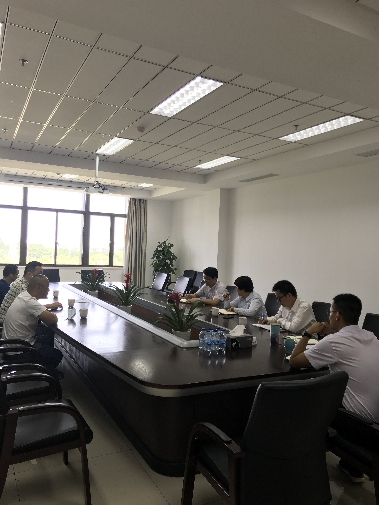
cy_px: 252
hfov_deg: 49.7
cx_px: 190
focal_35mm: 28
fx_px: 409
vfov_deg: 63.4
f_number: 1.8
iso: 25
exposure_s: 1/50
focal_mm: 3.99
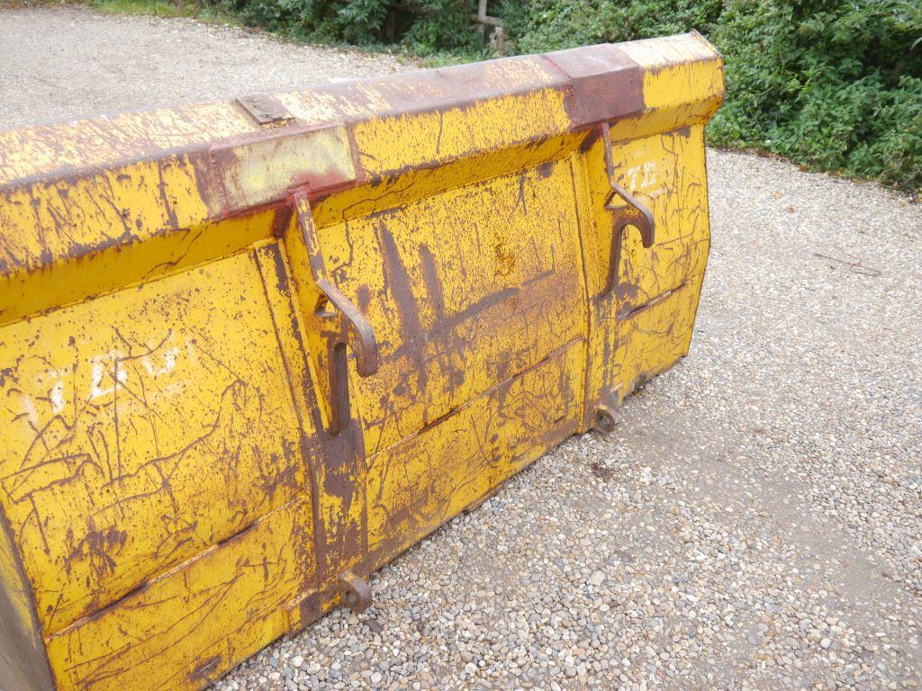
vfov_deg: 44.2
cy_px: 346
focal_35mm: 32
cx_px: 461
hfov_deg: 56.8
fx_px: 852
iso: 160
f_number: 4.5
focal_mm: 16
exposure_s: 1/160
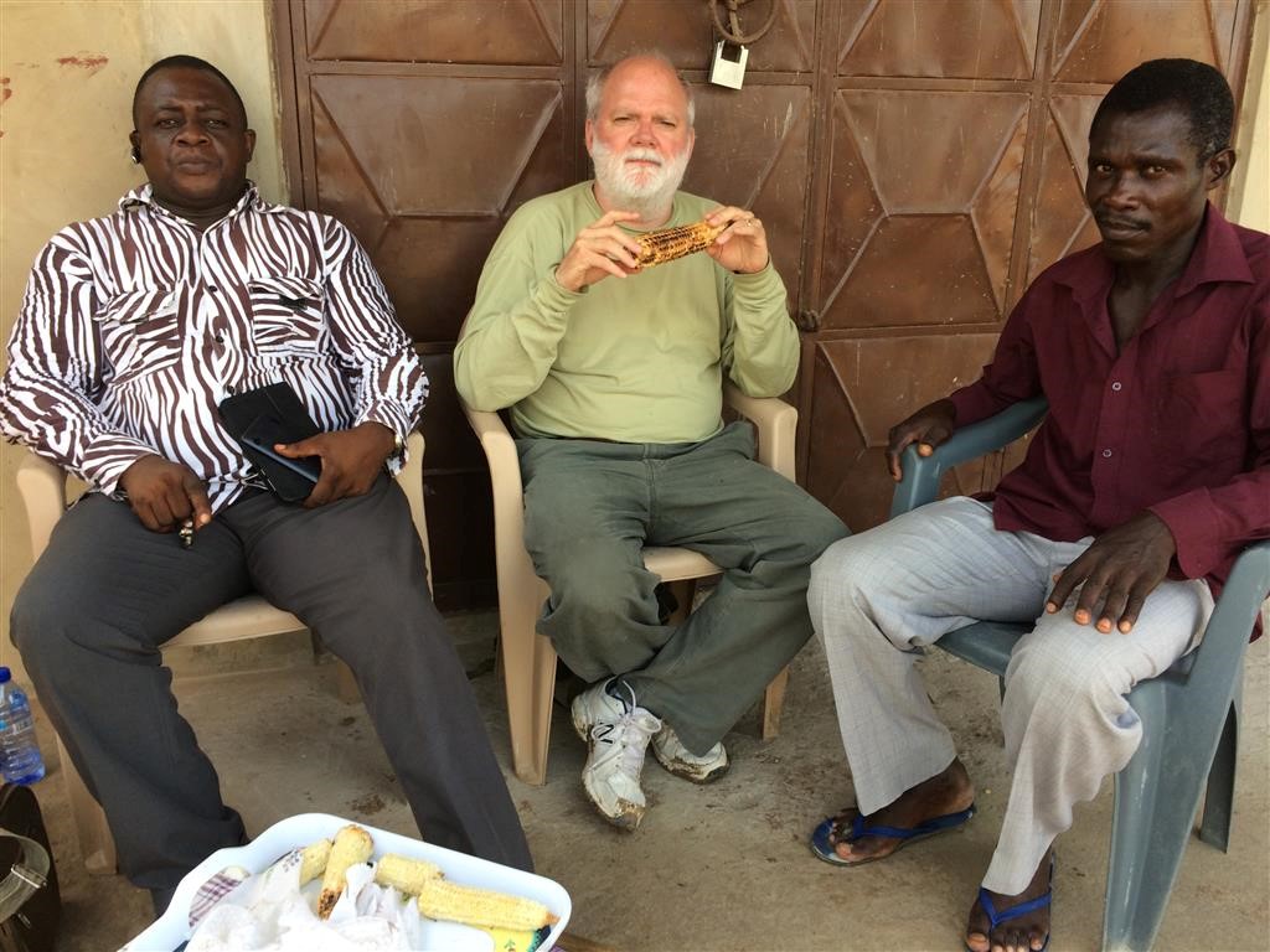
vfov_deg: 48.2
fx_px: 1064
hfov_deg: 61.7
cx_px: 635
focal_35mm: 29
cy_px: 476
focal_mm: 4.15
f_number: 2.2
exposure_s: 1/164
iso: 32
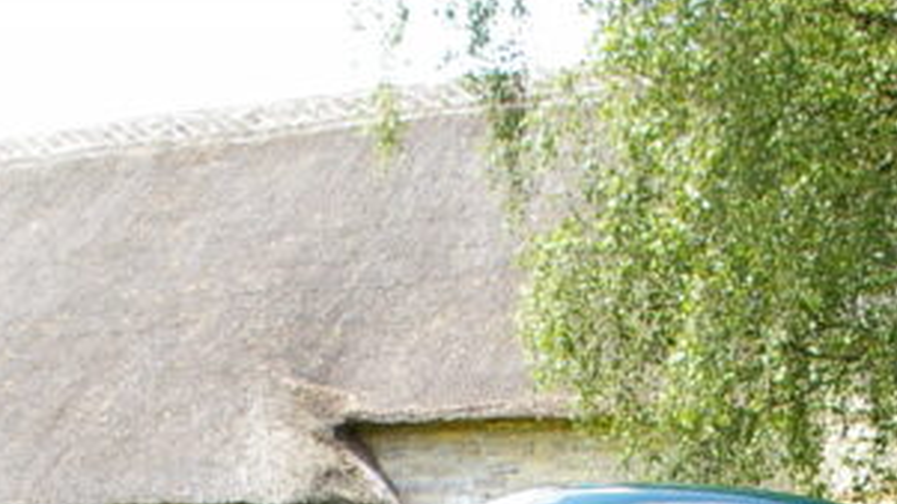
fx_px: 2657
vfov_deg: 10.3
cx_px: 337
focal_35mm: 112
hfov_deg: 19.1
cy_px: 874
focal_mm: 21
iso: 400
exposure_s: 1/180
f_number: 8
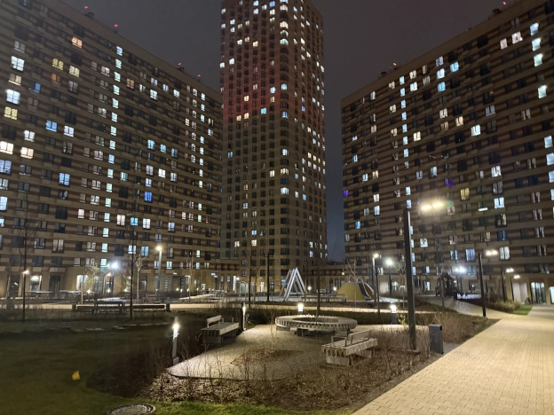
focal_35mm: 24
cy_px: 208
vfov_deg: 56.8
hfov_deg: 71.6
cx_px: 277
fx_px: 384
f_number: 1.78
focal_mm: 6.76
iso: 1000
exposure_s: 1/40
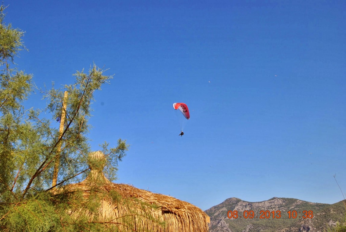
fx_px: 346
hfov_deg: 53.1
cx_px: 173
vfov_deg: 37.0
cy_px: 116
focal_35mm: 36
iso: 100
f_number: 8
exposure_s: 1/250
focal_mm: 24
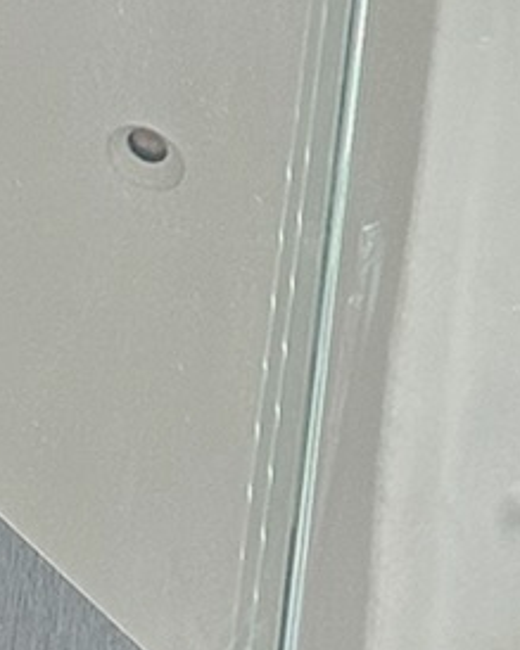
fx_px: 3368
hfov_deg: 7.9
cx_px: 1444
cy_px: 2382
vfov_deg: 8.1
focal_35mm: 175
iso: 200
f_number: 1.78
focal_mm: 6.86
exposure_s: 1/79
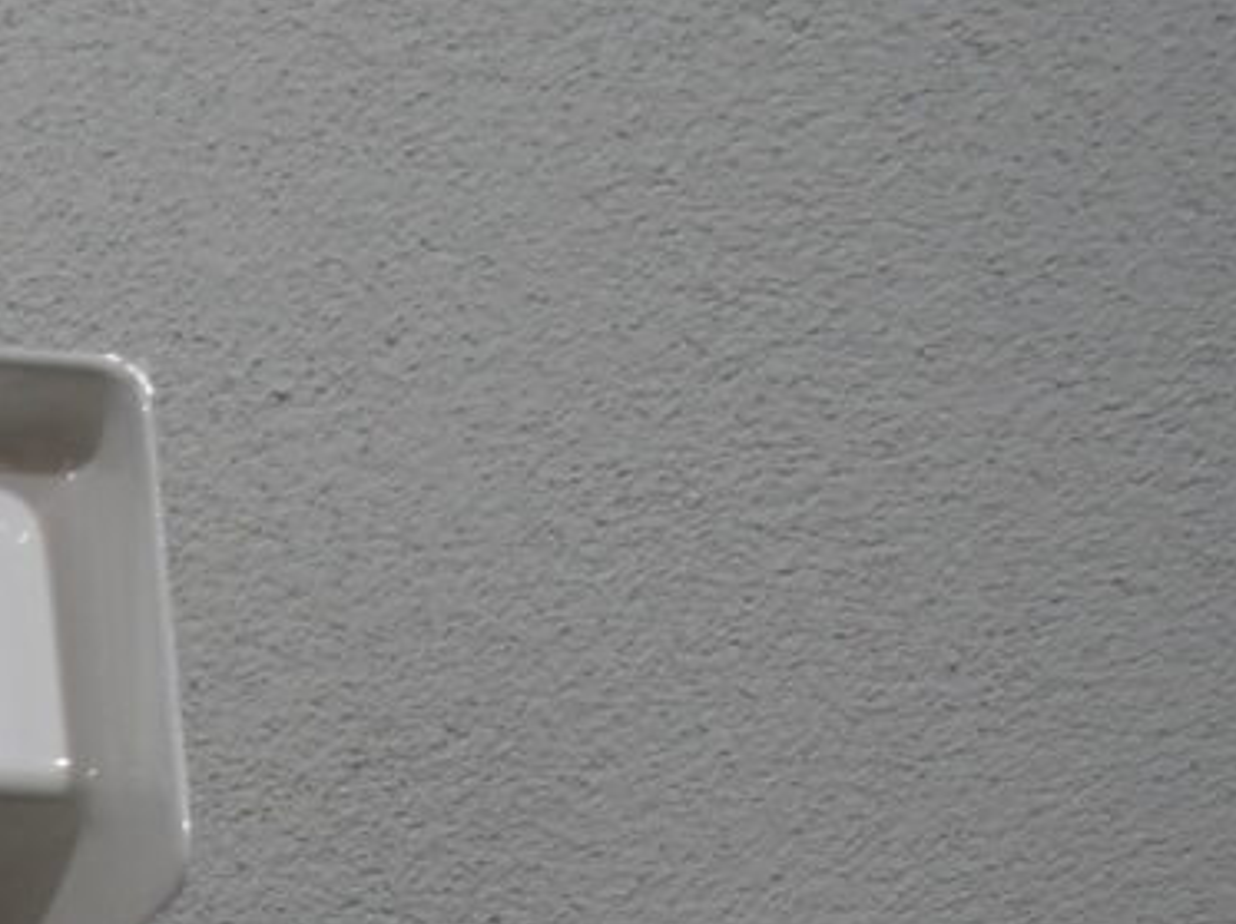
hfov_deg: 7.8
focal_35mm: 218
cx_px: -2522
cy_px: 2416
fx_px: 7776
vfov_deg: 6.4
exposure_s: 1/160
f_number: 5.6
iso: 200
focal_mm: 22
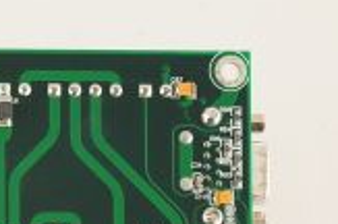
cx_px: -141
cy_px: 399
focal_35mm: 184
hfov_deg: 10.9
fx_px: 1724
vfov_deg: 7.2
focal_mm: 50
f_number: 10
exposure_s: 1/125
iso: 1600
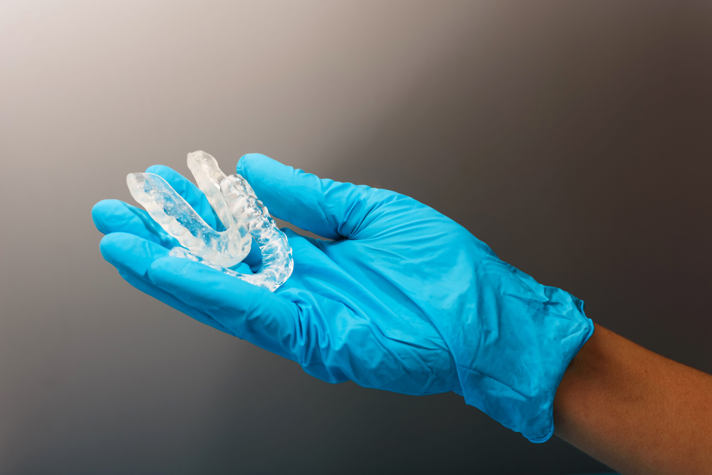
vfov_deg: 27.0
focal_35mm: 50
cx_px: 356
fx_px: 989
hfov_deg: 39.6
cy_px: 238
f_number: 4.8
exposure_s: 1/500
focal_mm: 50
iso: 100
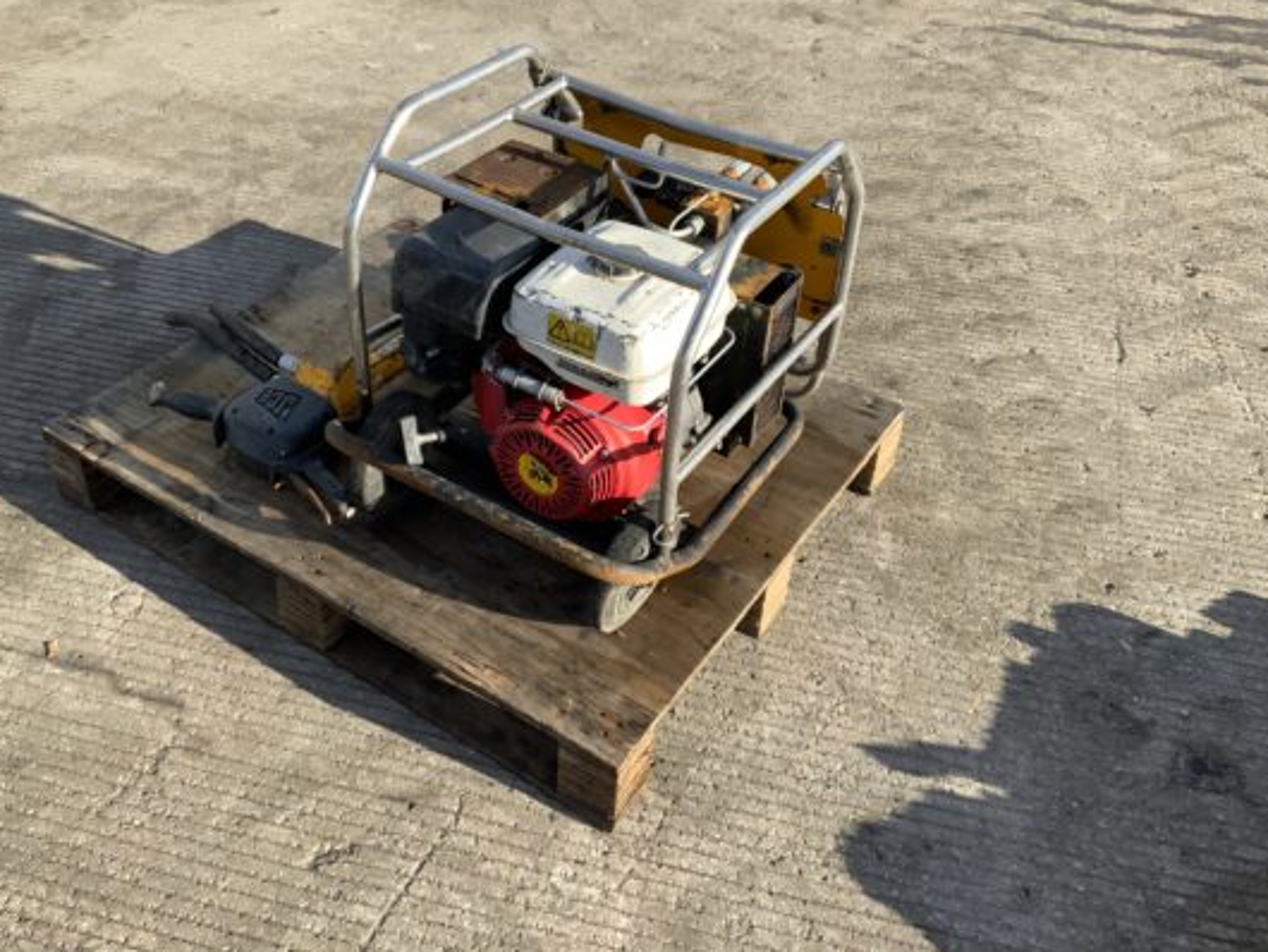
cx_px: 577
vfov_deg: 40.6
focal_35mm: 35
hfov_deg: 52.5
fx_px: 1283
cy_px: 407
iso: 16
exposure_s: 1/816
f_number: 1.8
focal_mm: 3
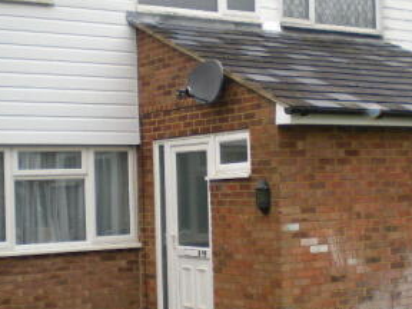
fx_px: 916
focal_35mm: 77
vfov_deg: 19.1
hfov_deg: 25.2
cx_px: 270
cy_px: 174
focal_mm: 6.3
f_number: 3.1
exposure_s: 1/115
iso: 89
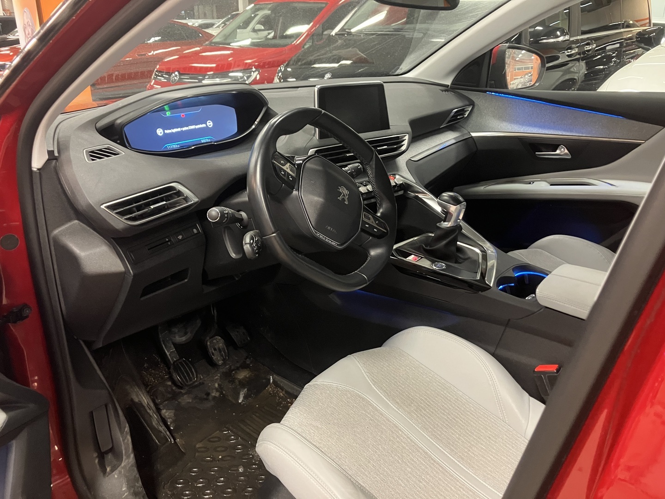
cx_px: 332
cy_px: 250
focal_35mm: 28
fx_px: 538
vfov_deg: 49.7
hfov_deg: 63.4
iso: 400
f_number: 1.8
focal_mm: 3.99
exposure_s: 1/25
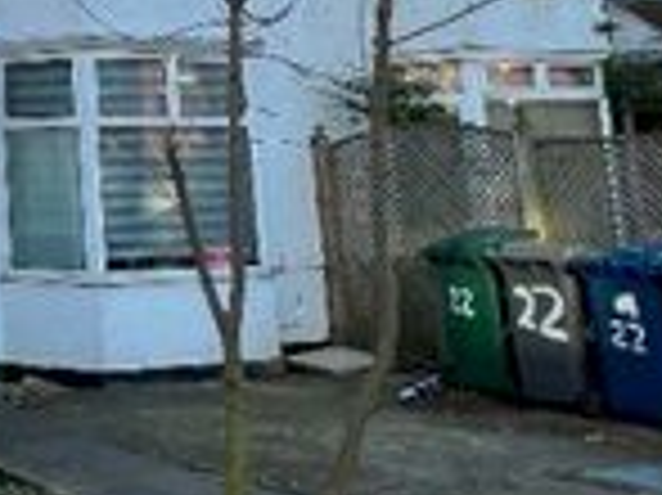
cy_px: -20
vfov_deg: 22.5
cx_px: -288
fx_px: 1185
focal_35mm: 62
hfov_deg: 25.1
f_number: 1.8
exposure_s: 1/321
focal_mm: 1.57
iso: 32
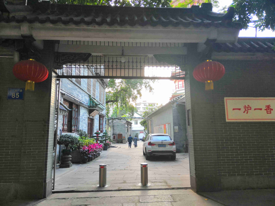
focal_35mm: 27
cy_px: 103
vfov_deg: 51.4
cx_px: 138
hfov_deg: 65.3
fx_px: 214
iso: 125
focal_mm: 3.81
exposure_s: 1/50
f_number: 2.2
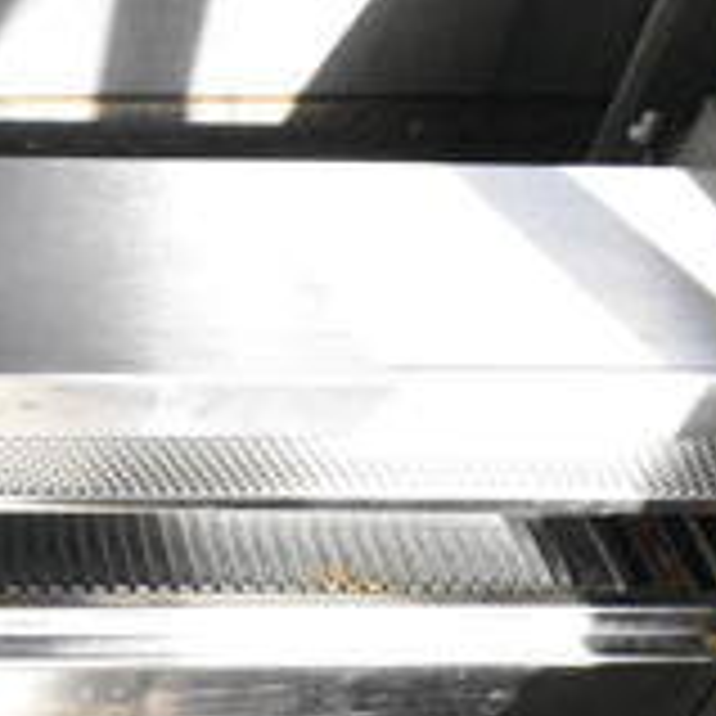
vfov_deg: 18.7
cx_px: -365
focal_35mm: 88
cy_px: 842
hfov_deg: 17.6
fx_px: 2059
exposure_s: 1/800
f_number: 9
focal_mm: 18
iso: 6400
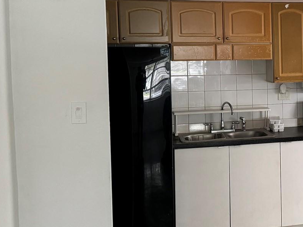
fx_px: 543
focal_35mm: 62
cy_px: 82
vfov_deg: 23.6
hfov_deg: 28.9
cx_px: 313
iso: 500
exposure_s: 1/60
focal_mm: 6.86
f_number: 1.78
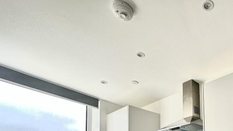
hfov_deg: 58.1
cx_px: 203
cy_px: 158
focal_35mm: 29
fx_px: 179
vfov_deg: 32.8
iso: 40
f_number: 2.2
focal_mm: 2.22
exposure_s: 1/102
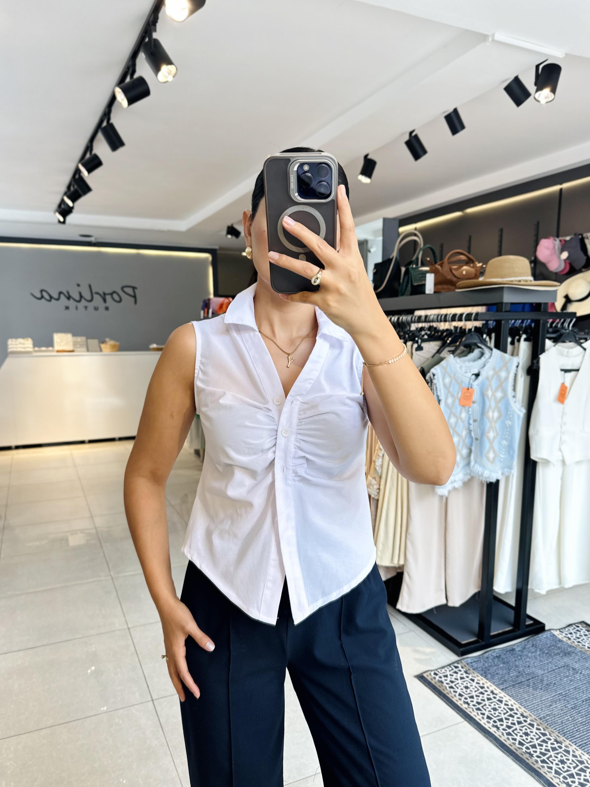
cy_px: 394
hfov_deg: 56.8
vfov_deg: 71.6
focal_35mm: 24
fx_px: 545
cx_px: 295
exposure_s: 1/121
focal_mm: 6.86
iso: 100
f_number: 1.78
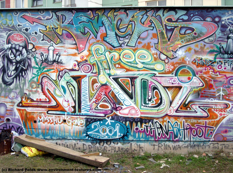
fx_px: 336
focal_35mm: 50
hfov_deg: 38.3
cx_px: 116
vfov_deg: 29.0
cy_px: 86
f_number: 3
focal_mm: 10.2
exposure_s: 1/640
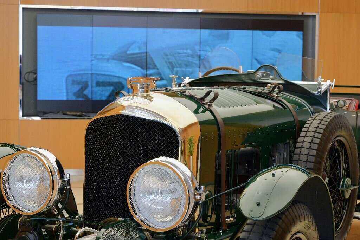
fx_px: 700
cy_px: 120
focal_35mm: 70
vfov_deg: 19.5
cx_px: 180
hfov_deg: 28.8
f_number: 8
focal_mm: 70
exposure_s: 1/100
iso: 800
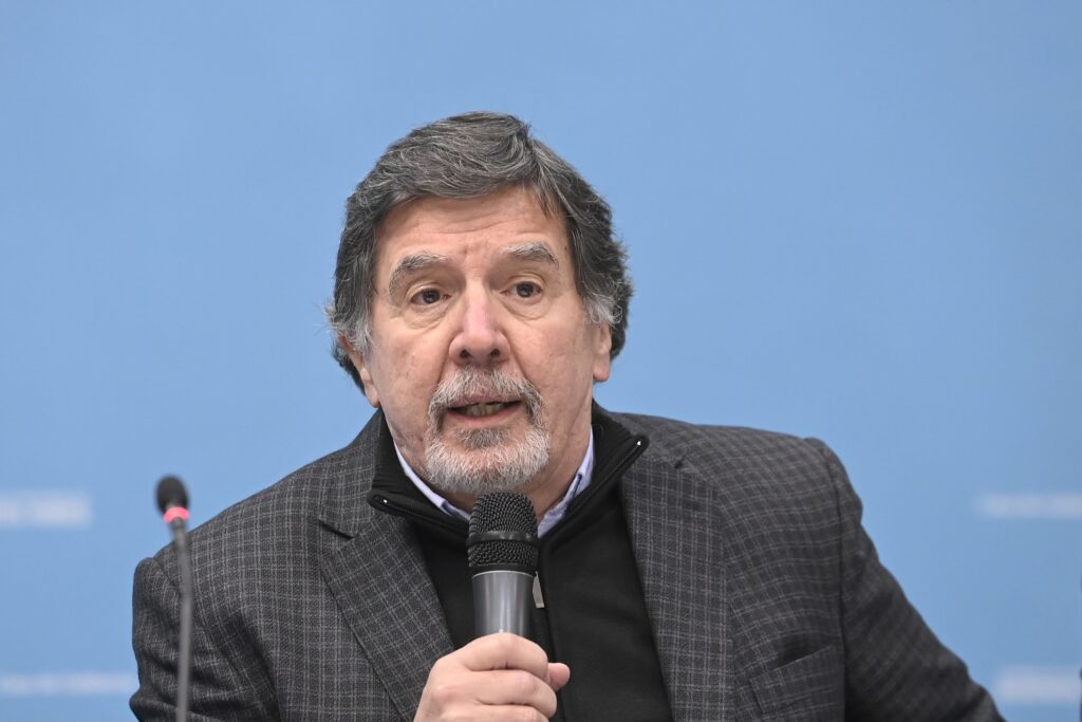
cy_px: 361
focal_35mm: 200
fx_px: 6012
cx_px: 541
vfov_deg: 6.9
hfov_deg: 10.3
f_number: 3.5
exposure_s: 1/400
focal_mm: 200
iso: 4000
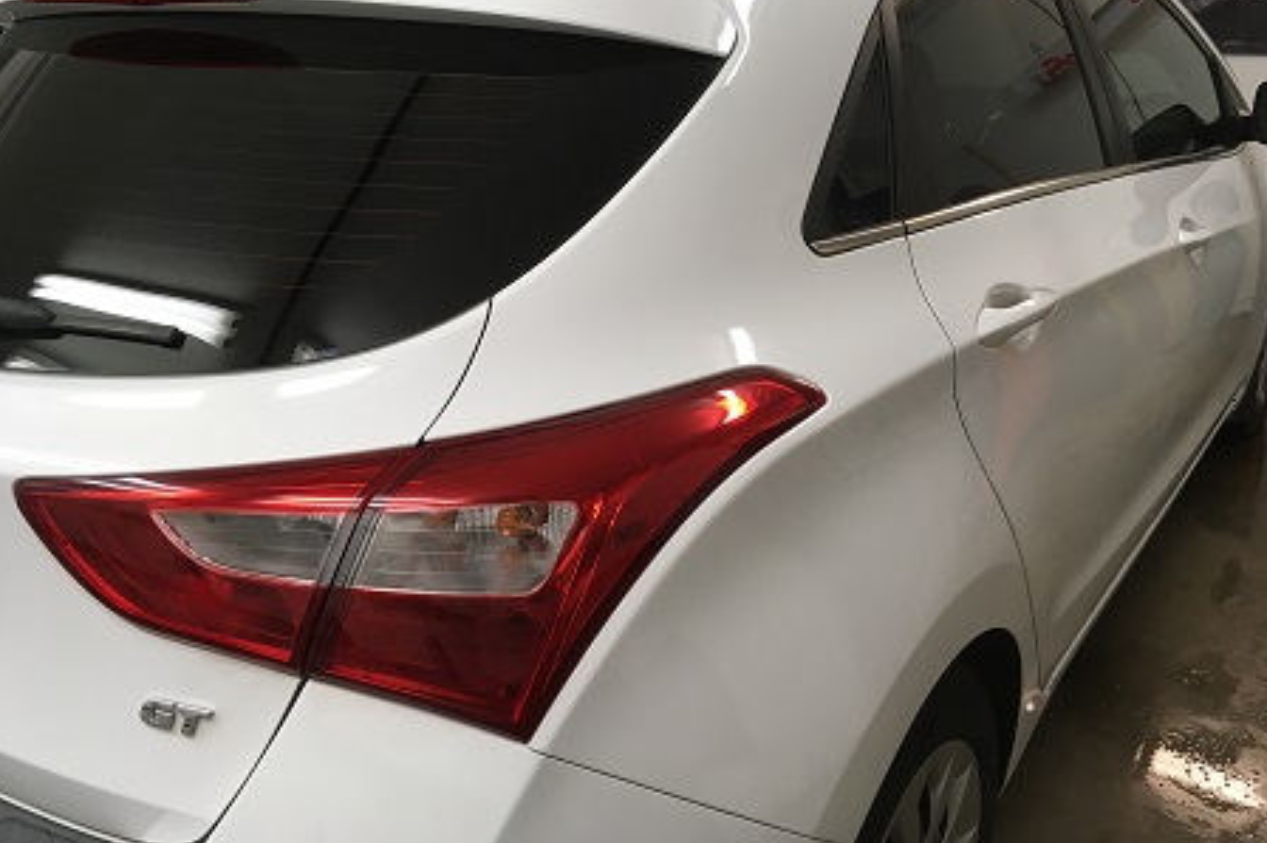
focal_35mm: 31
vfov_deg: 42.2
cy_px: 380
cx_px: 639
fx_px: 1090
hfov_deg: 60.3
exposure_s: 1/30
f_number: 2.2
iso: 25
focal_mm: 4.15
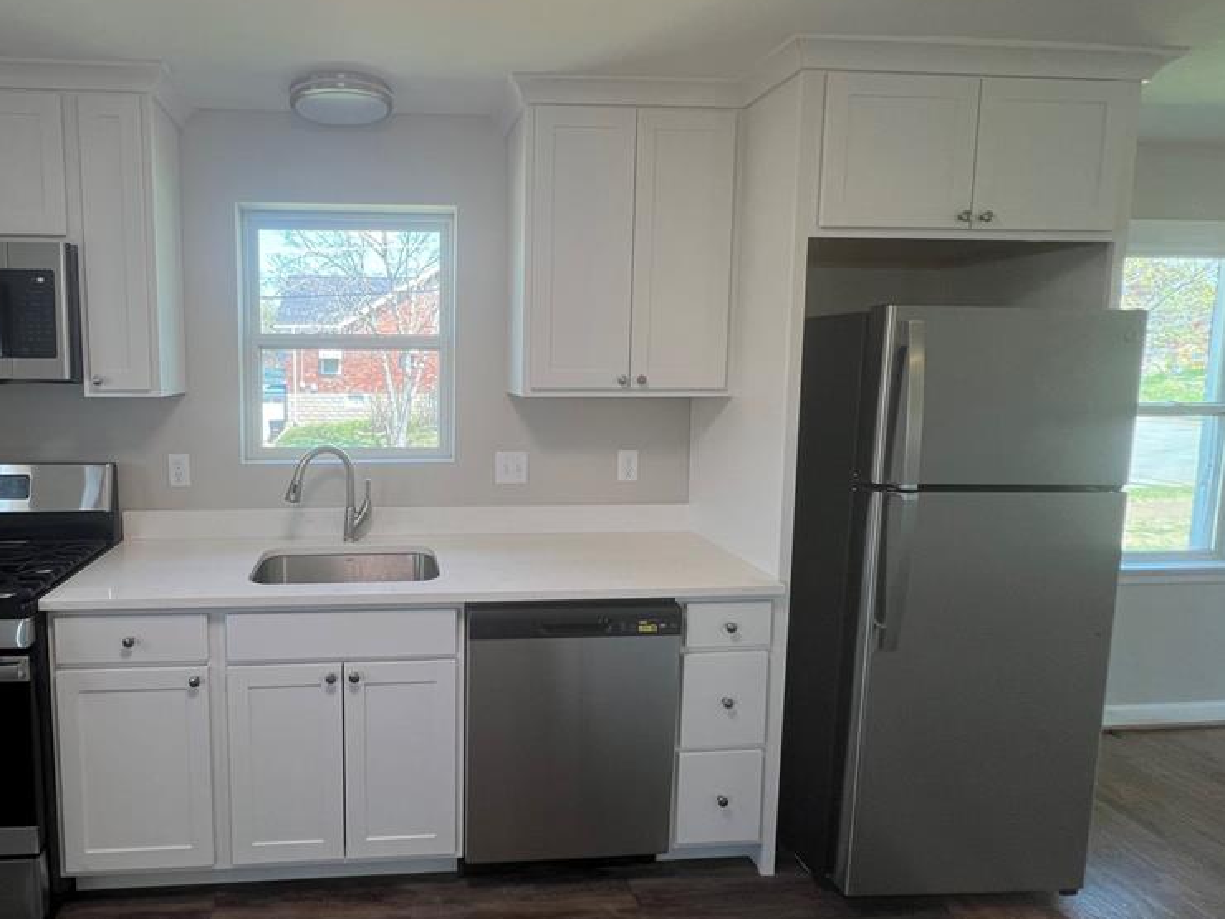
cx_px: 424
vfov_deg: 71.5
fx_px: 637
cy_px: 427
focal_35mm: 18
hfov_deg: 85.1
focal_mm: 1.57
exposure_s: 1/120
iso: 64
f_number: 1.8
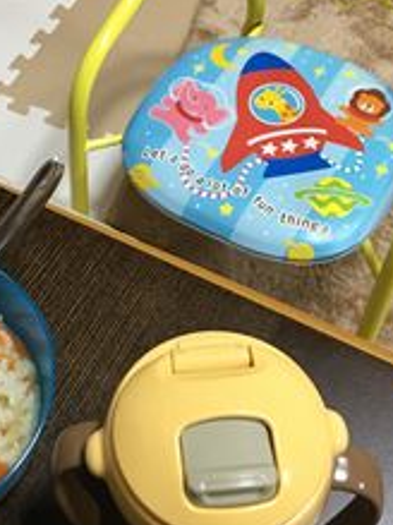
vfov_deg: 36.1
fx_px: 803
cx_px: 137
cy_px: 225
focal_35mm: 53
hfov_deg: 27.4
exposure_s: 1/15
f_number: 2.2
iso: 50
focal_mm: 4.15
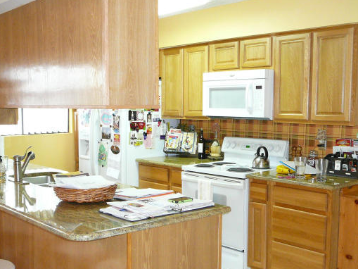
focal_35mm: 44
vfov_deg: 32.8
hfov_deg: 42.9
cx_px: 186
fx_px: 455
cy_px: 155
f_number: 2.8
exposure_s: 1/30
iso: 320
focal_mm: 5.2
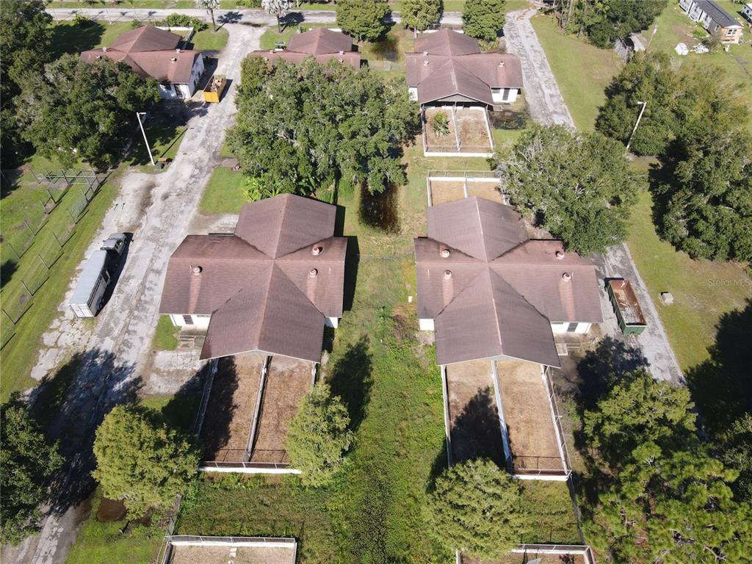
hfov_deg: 71.6
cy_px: 282
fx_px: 521
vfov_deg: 56.8
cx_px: 376
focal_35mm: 24
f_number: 2.8
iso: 100
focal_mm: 4.5
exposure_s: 1/25
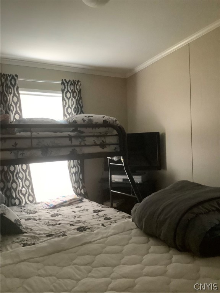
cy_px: 146
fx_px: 263
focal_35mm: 31
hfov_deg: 45.4
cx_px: 110
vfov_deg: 58.4
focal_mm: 3.3
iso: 400
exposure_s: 1/30
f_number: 2.4
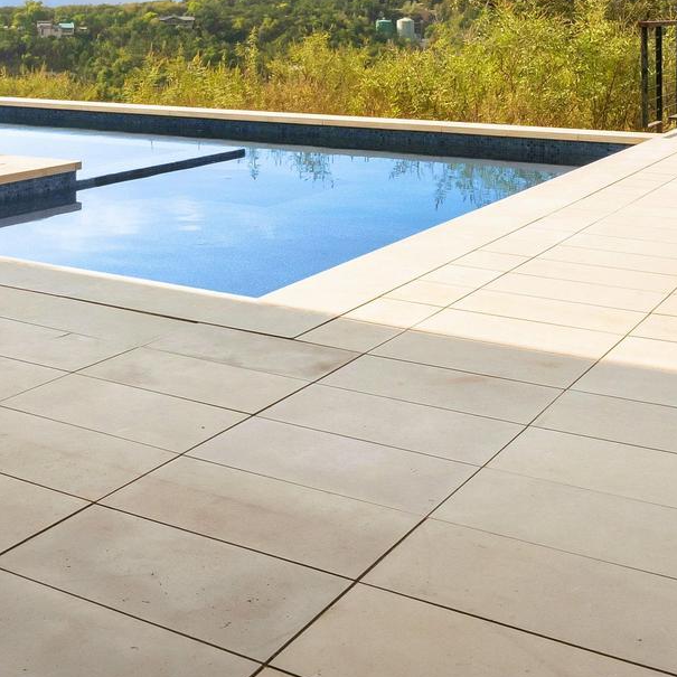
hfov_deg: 36.6
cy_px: 14
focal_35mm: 46
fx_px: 1018
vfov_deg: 33.9
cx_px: 250
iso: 200
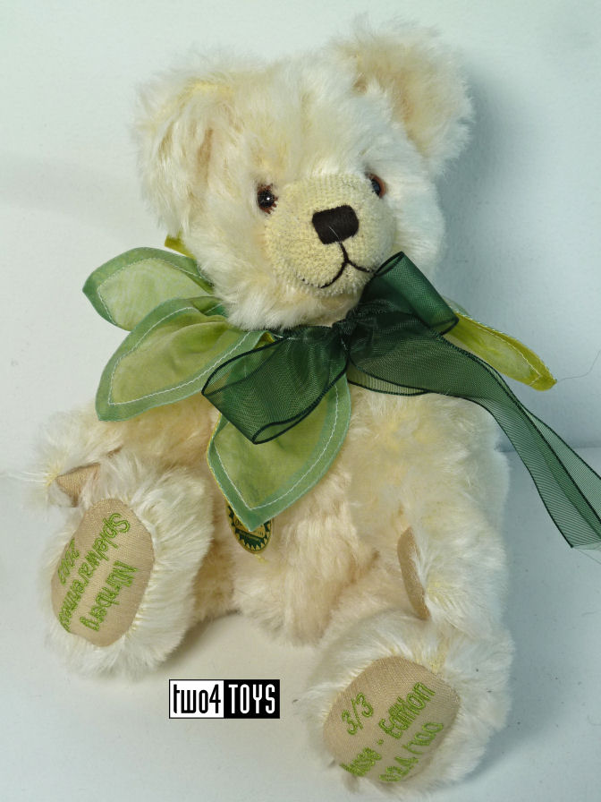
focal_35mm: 55
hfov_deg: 26.6
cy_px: 401
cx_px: 300
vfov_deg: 34.9
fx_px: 1273
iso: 100
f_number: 3.9
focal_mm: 9.1
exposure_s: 1/40
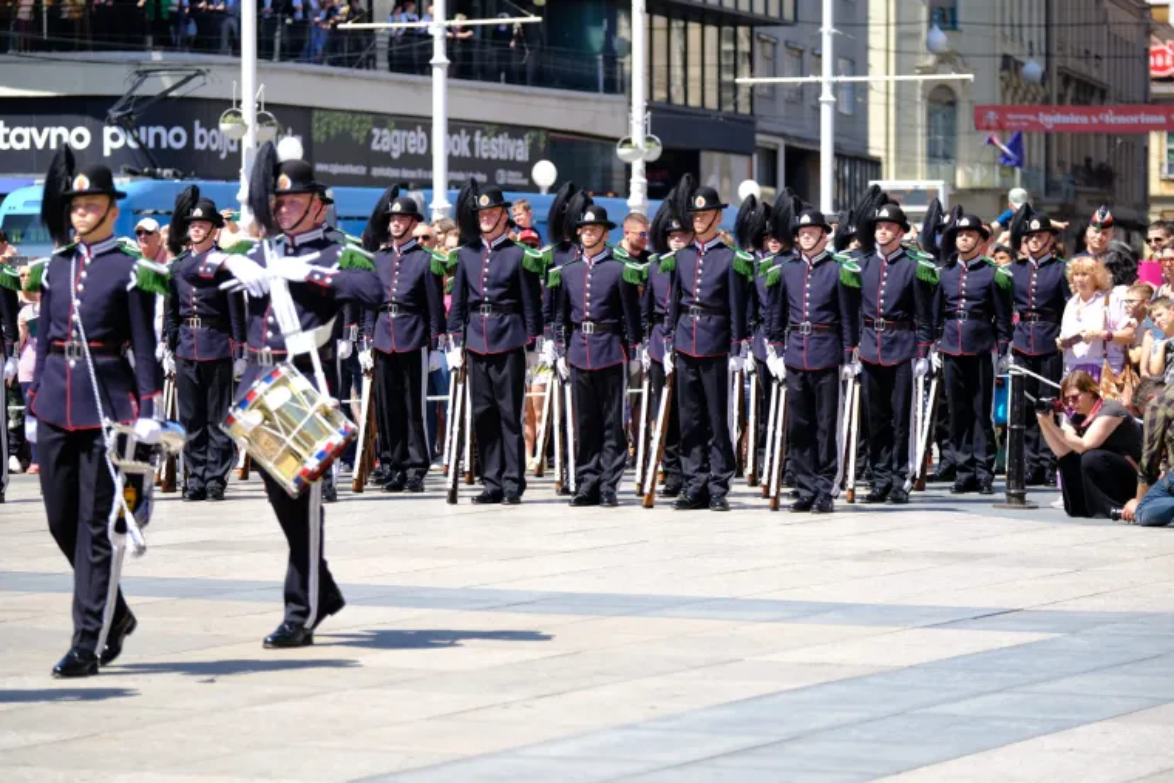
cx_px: 587
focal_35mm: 153
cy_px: 392
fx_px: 4990
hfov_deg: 13.4
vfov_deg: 9.0
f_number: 2.8
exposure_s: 1/1250
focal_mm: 102.2
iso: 200
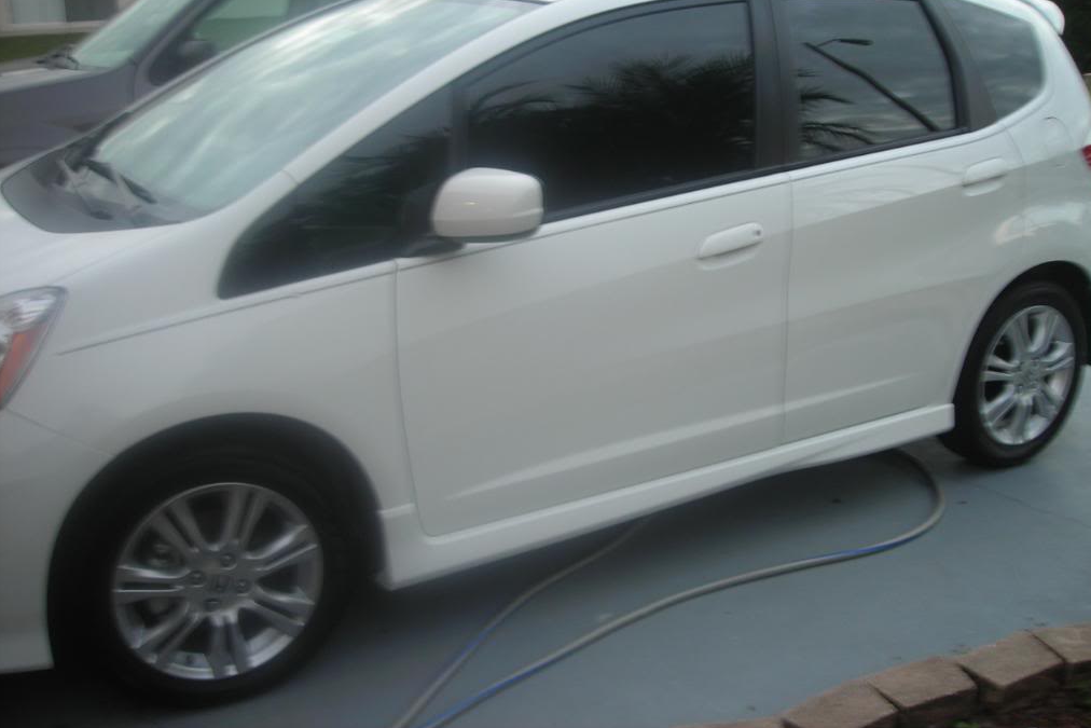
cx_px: 548
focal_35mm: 40
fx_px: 1212
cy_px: 317
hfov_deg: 48.5
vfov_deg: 33.4
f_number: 3.2
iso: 50
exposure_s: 1/5.4
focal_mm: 6.3
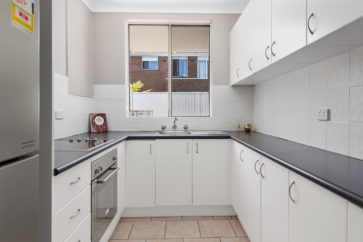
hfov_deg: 78.6
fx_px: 222
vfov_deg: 57.1
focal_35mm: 22
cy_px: 121
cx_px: 182
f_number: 9
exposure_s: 1/60
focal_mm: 22
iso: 500
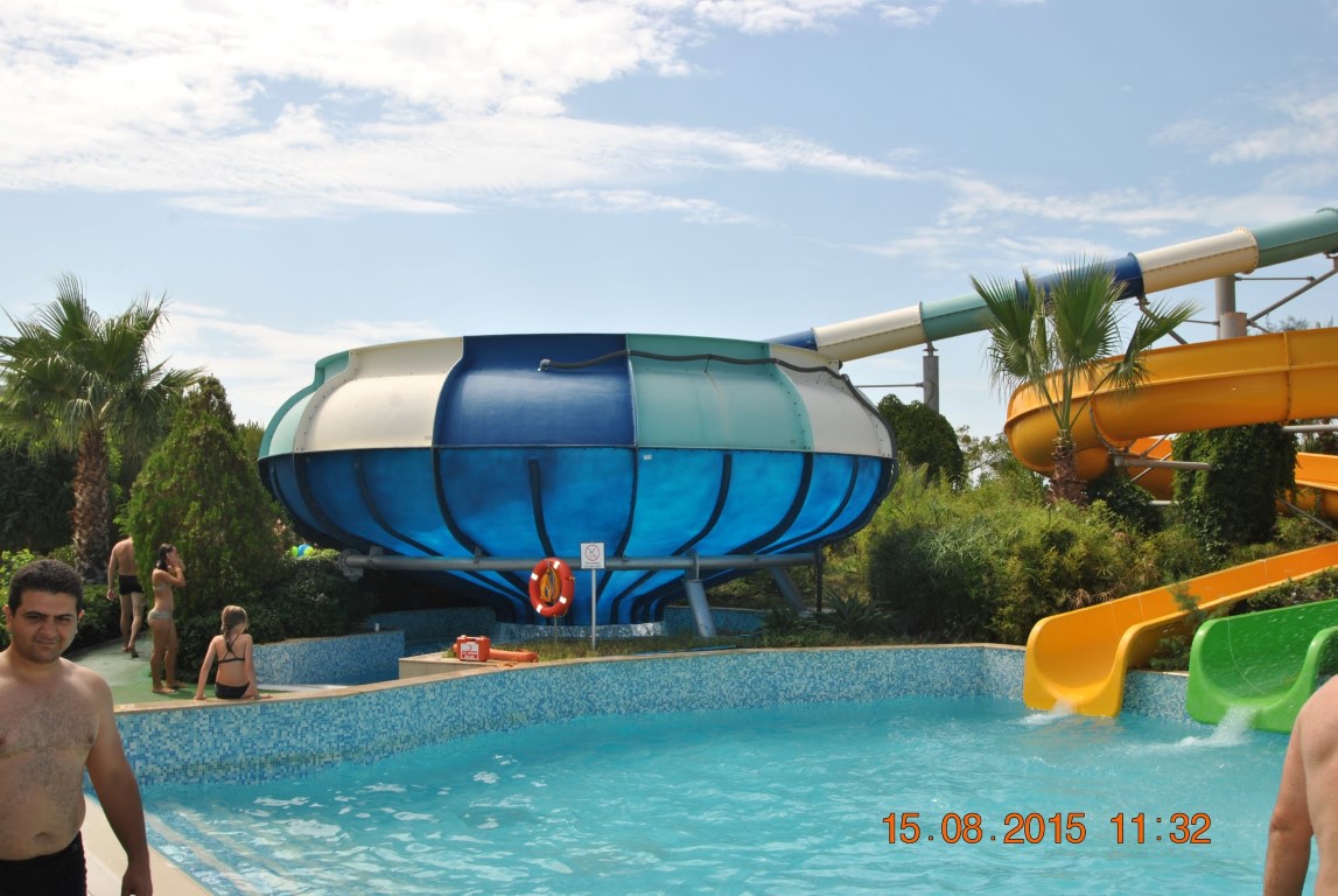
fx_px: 1340
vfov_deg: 37.0
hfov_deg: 53.1
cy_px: 448
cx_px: 669
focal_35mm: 36
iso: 100
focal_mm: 24
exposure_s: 1/200
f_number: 9
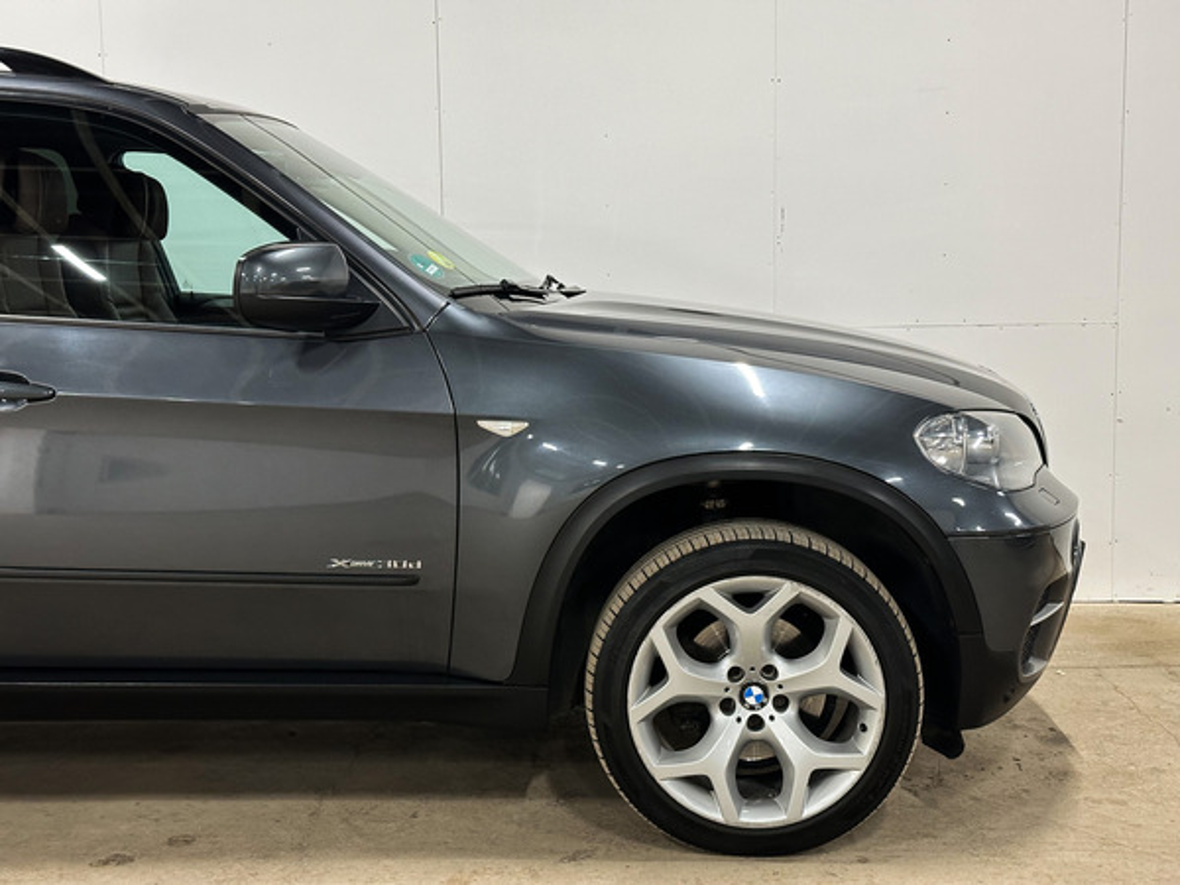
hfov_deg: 39.7
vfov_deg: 30.3
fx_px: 1636
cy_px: 442
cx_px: 590
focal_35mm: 48
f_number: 1.8
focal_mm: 6.86
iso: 200
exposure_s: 1/50
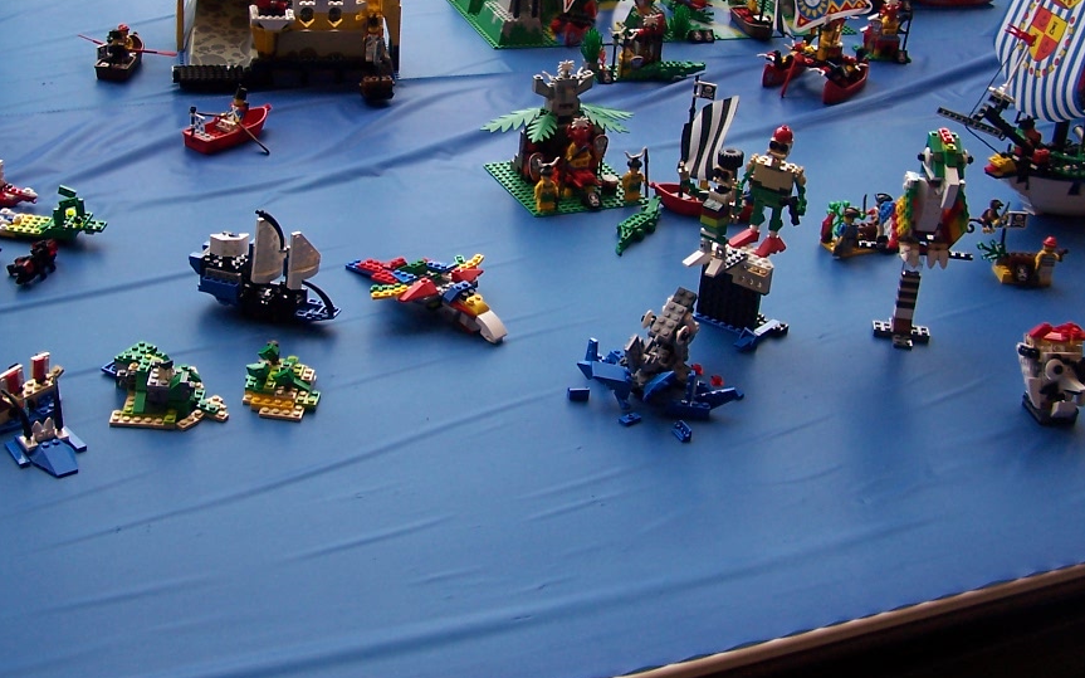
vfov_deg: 23.0
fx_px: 1656
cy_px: 215
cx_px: 470
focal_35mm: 56
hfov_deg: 36.2
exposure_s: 1/125
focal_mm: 6.3
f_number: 2.8
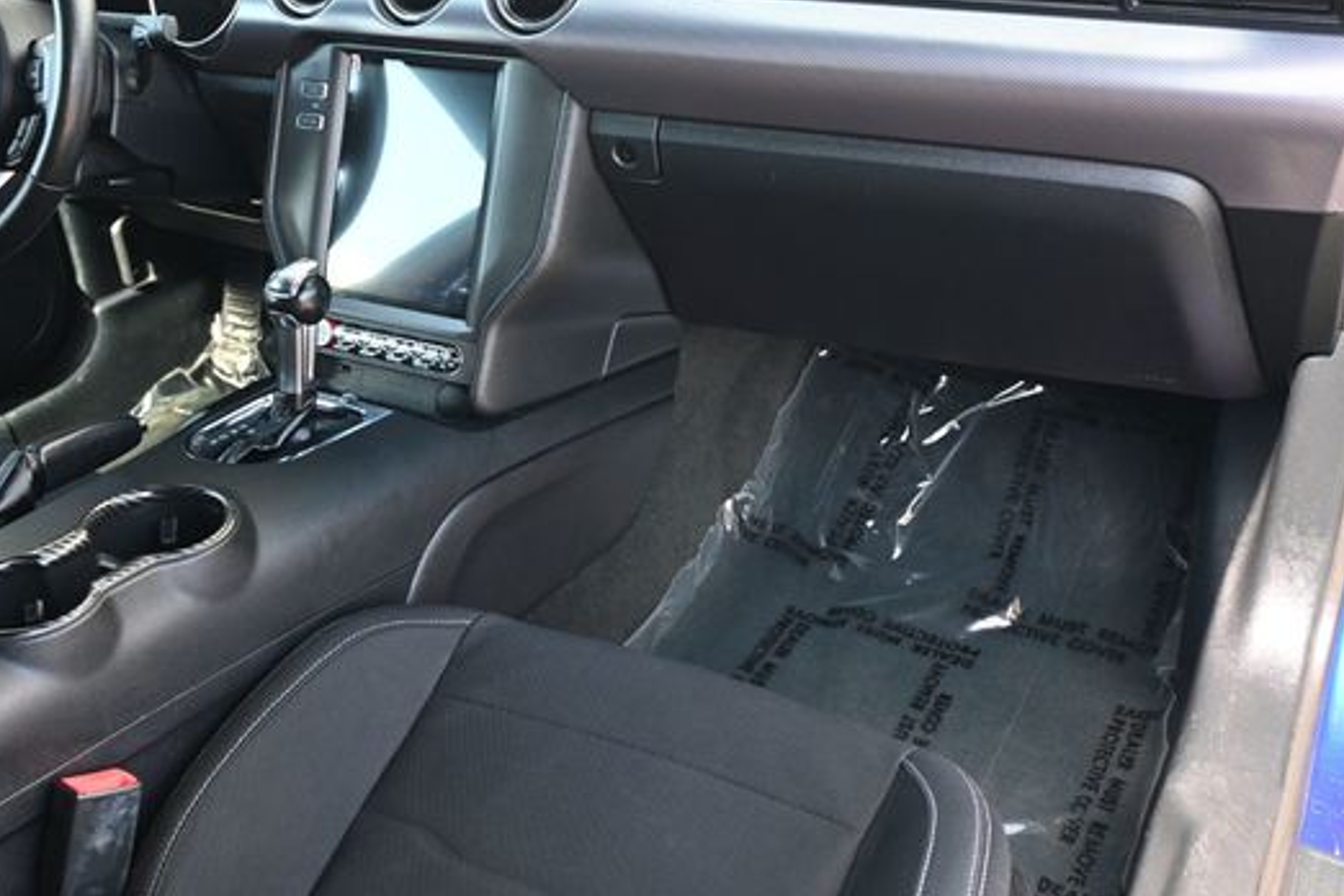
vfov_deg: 34.5
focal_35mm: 39
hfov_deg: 49.8
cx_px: 569
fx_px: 1441
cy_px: 373
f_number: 4
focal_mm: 21
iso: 560
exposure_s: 1/125
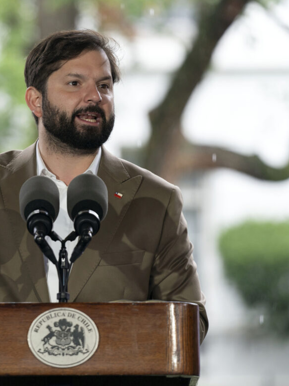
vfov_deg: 6.8
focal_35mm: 290
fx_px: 3228
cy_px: 193
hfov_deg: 5.1
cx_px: 28
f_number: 3.5
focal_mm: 200
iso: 1000
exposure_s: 1/320
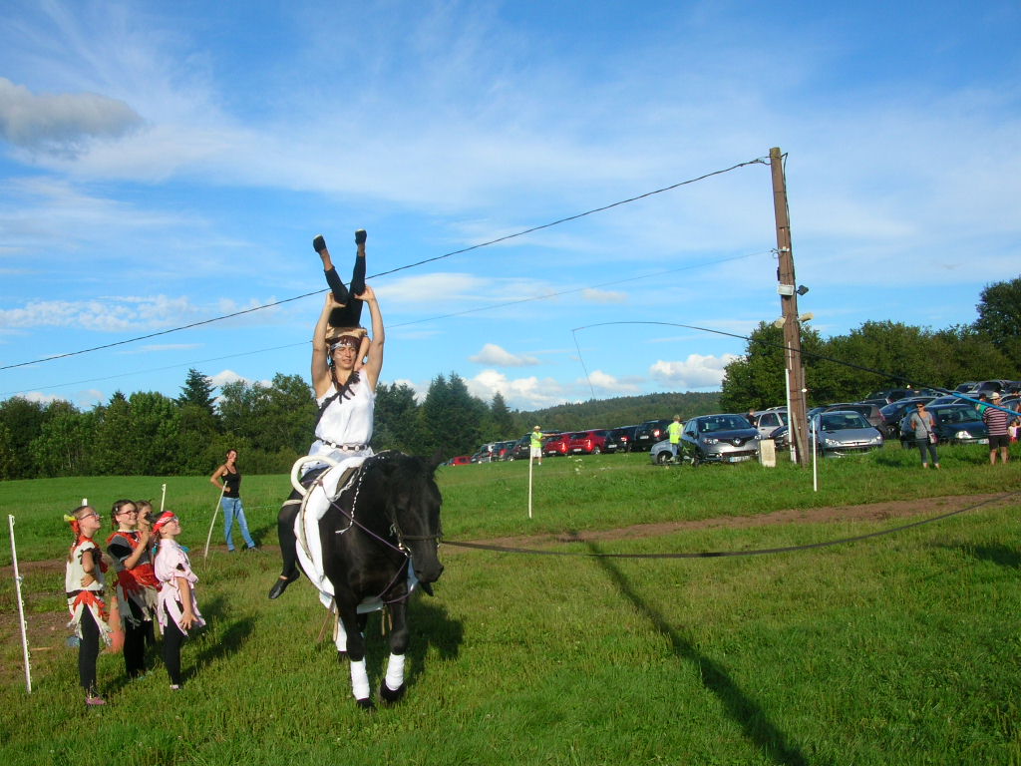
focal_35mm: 35
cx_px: 510
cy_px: 383
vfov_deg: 40.7
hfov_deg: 52.6
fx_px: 1032
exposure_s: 1/277
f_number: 5.6
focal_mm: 5.8
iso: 50
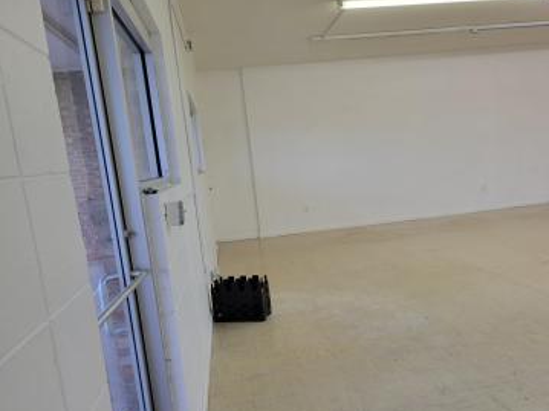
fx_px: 460
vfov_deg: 48.2
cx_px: 294
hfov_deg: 61.6
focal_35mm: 29
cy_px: 222
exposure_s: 1/120
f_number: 1.8
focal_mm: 5.4
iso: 125
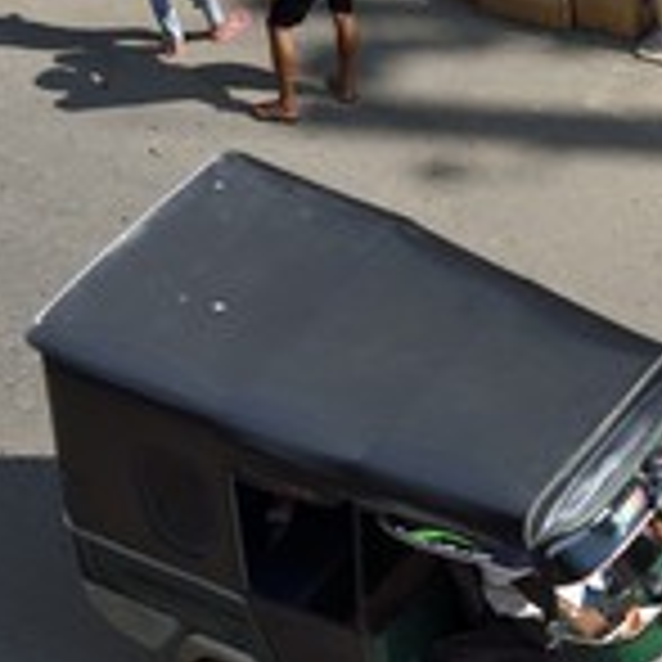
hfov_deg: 11.6
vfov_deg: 12.0
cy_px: 252
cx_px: 910
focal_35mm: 146
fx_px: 3159
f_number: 9
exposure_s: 1/250
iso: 200
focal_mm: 60
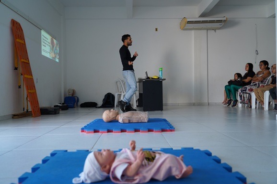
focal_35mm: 29
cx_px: 138
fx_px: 223
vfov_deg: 44.9
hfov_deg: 63.7
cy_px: 92
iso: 320
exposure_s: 1/100
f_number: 4
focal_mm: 29
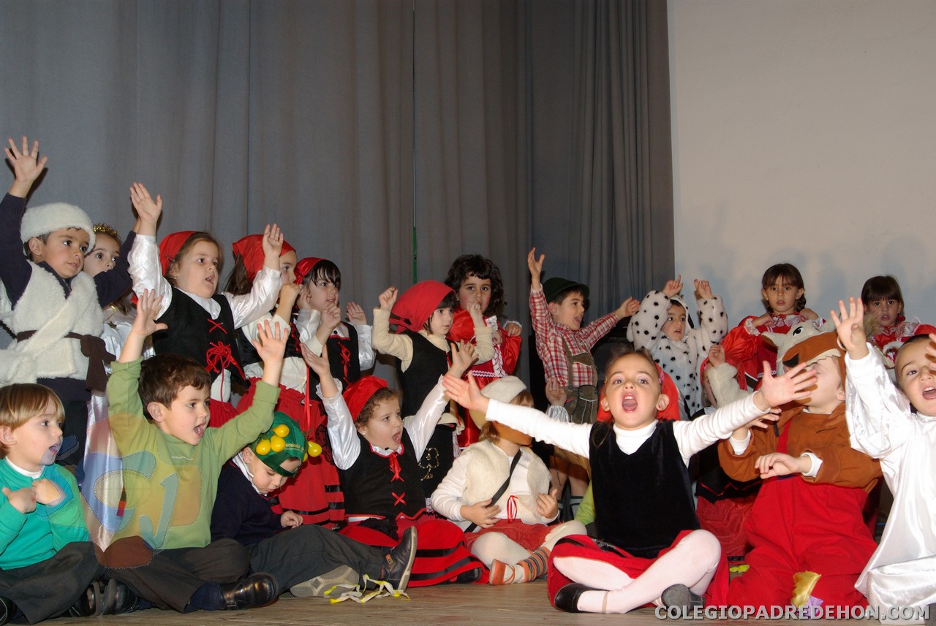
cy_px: 313
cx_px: 468
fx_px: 1132
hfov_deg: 44.9
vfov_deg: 30.9
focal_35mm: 44
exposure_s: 1/45
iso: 400
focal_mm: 29
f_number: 5.6
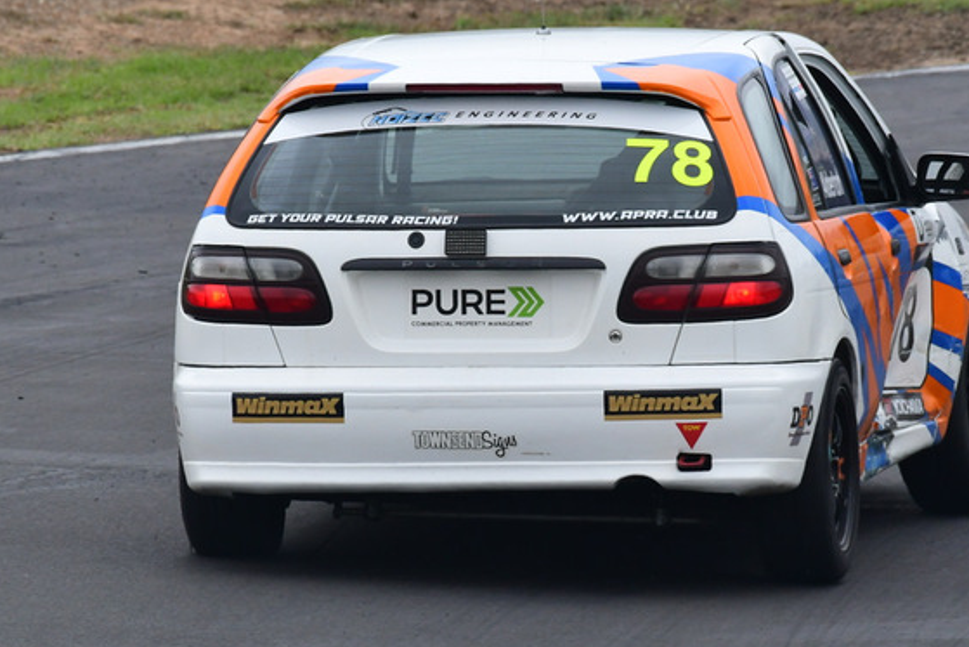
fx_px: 28914
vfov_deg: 1.3
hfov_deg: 1.9
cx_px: 524
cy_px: 297
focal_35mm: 1074
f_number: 11
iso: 1000
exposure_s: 1/640
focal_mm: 500
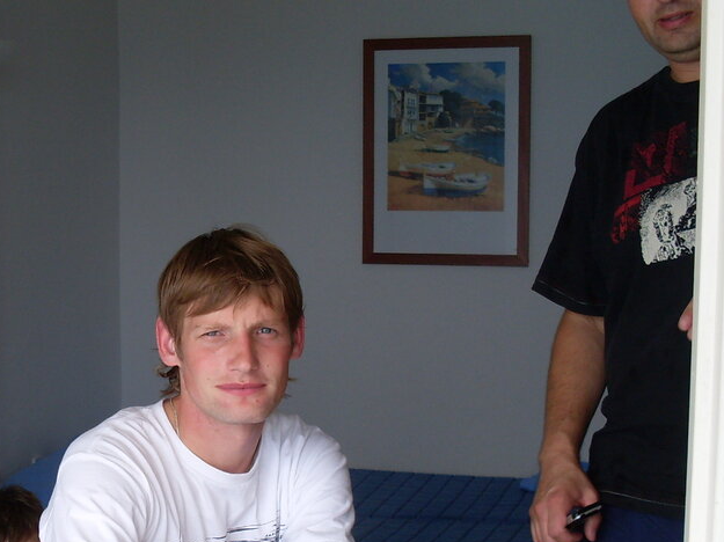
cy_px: 401
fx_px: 1526
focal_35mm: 73
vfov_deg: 20.0
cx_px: 94
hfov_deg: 26.0
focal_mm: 6.3
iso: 80
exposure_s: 1/180
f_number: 2.8
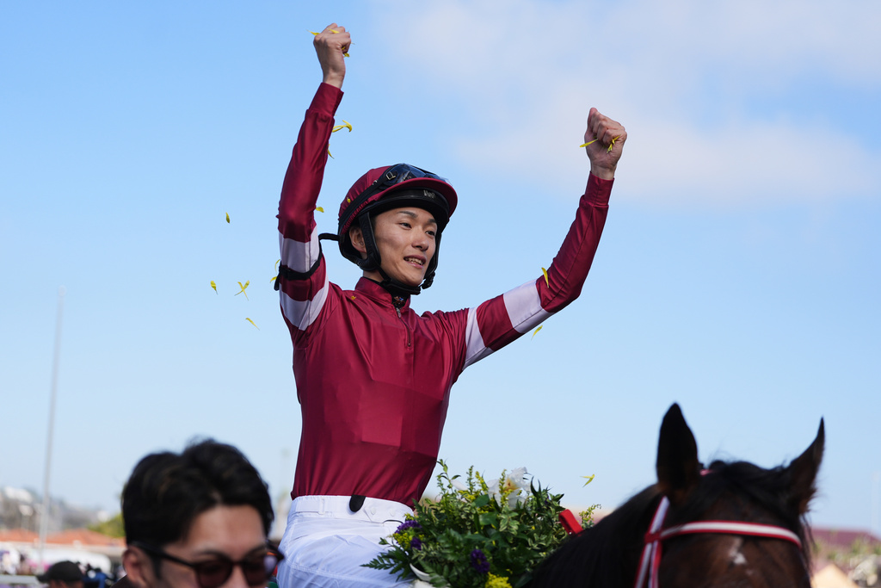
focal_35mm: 70
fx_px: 1713
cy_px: 294
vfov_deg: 19.5
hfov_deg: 28.8
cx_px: 440
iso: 250
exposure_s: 1/5000
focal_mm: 70
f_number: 2.8
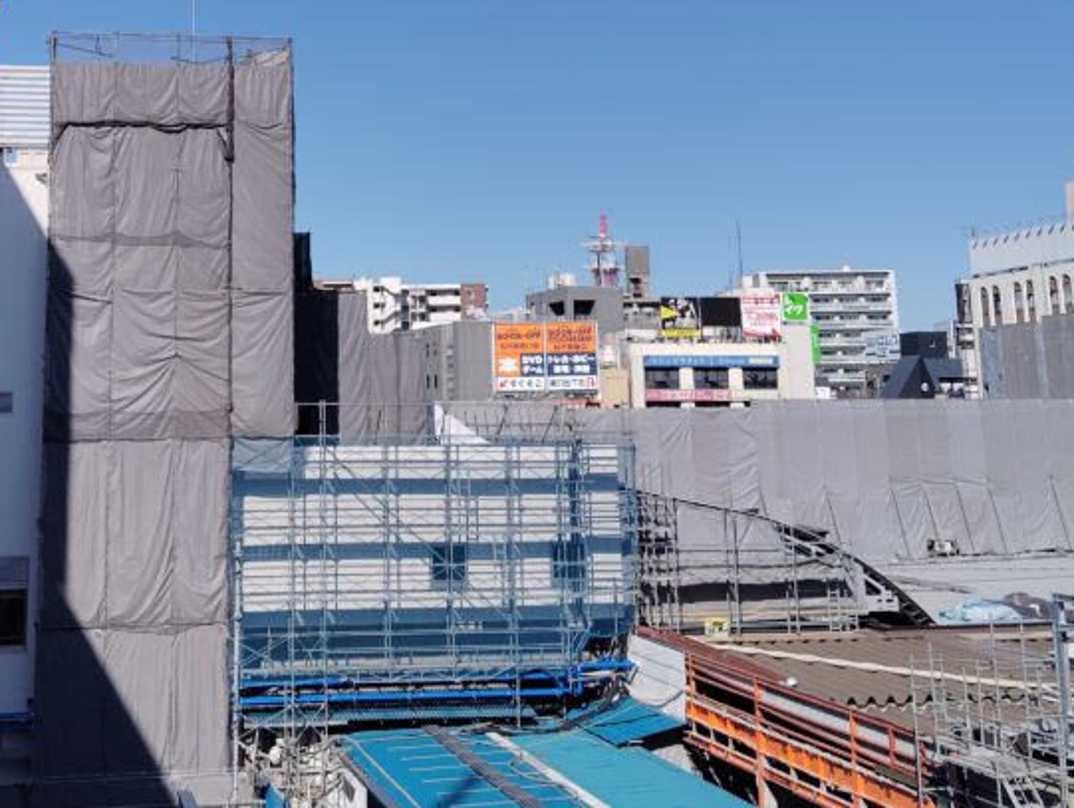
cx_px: 330
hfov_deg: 35.7
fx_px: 1646
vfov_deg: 26.8
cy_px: 112
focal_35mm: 53
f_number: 1.8
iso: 50
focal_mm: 4.22
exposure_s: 1/1282
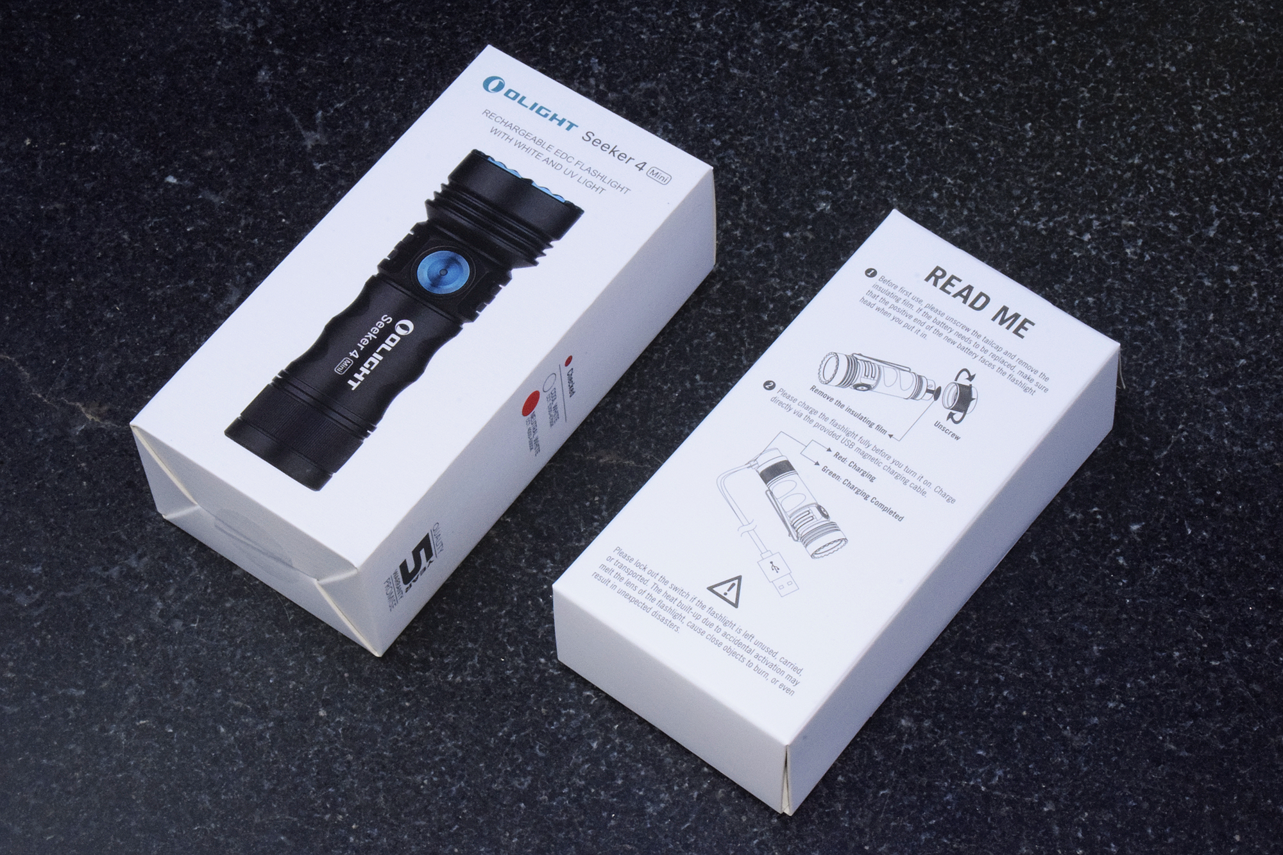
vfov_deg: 16.6
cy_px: 428
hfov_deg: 24.6
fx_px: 2940
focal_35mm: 82
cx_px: 642
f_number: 36
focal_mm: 55
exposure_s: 1/200
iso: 3200
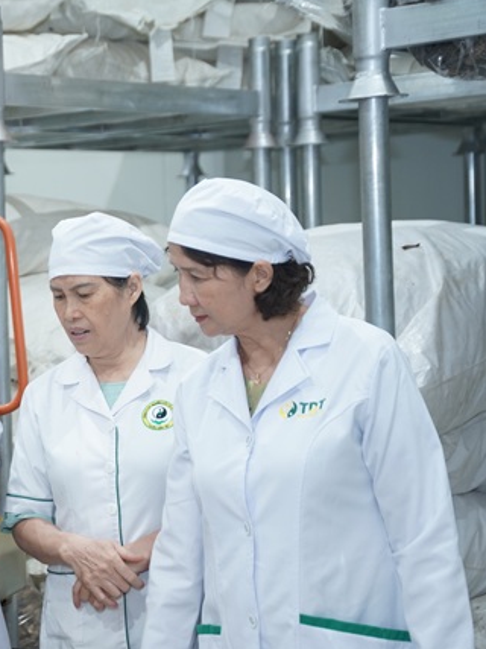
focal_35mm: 83
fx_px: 1555
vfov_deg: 23.6
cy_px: 351
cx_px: -70
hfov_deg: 17.1
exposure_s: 1/100
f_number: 2.8
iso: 800
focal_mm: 48
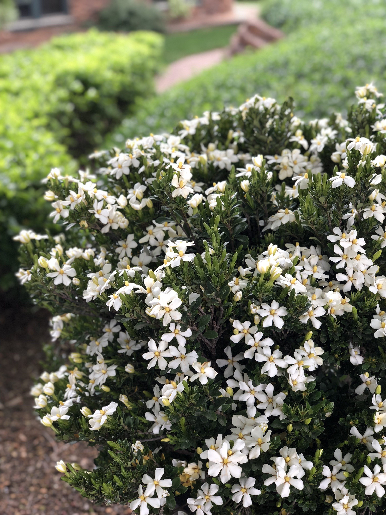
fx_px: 773
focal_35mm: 52
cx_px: 193
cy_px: 258
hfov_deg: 28.0
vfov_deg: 36.8
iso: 50
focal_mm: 6
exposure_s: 1/60
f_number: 2.4
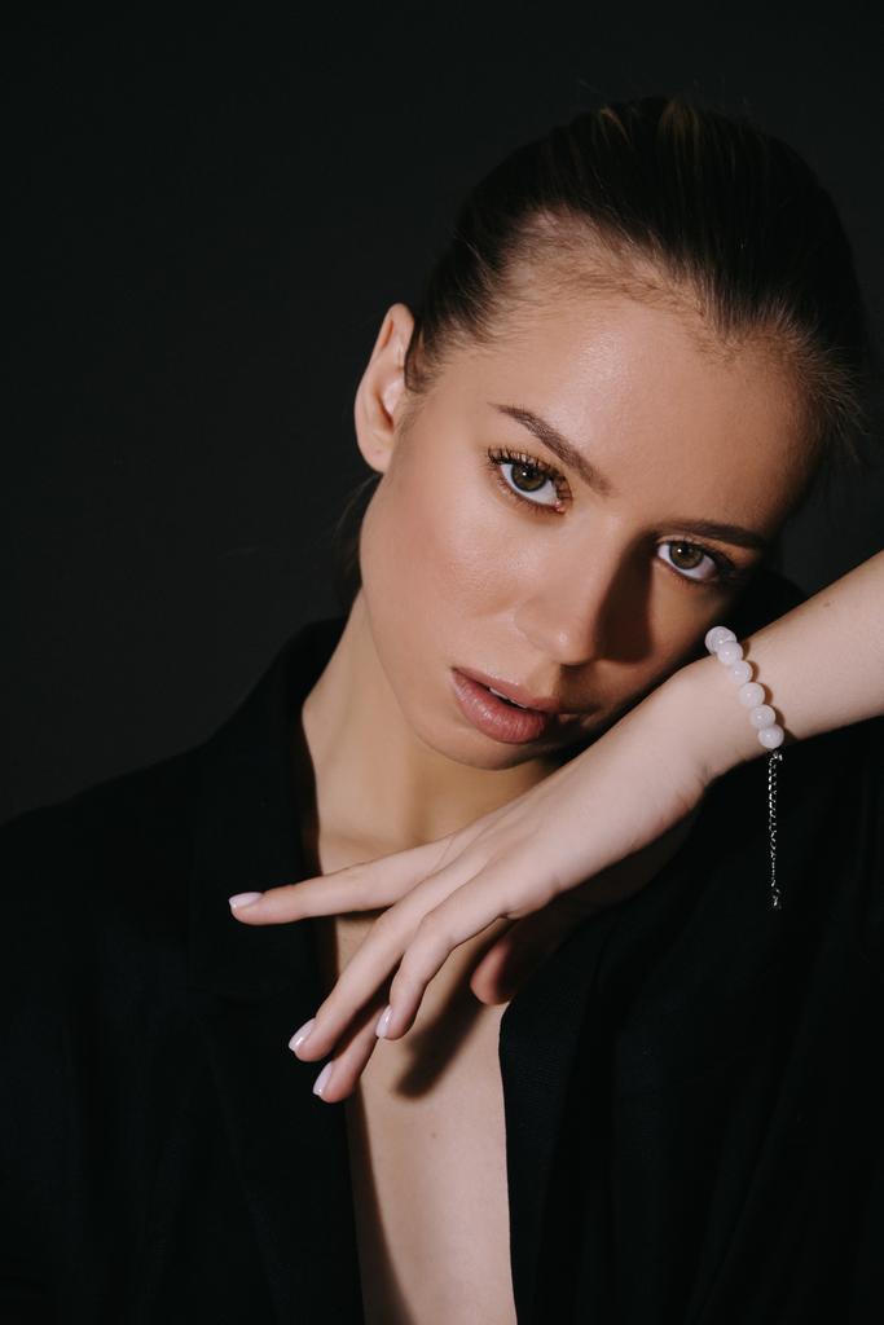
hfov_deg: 25.5
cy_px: 662
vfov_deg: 37.5
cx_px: 442
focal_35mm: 53
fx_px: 1951
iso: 200
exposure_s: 1/125
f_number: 4.5
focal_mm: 35
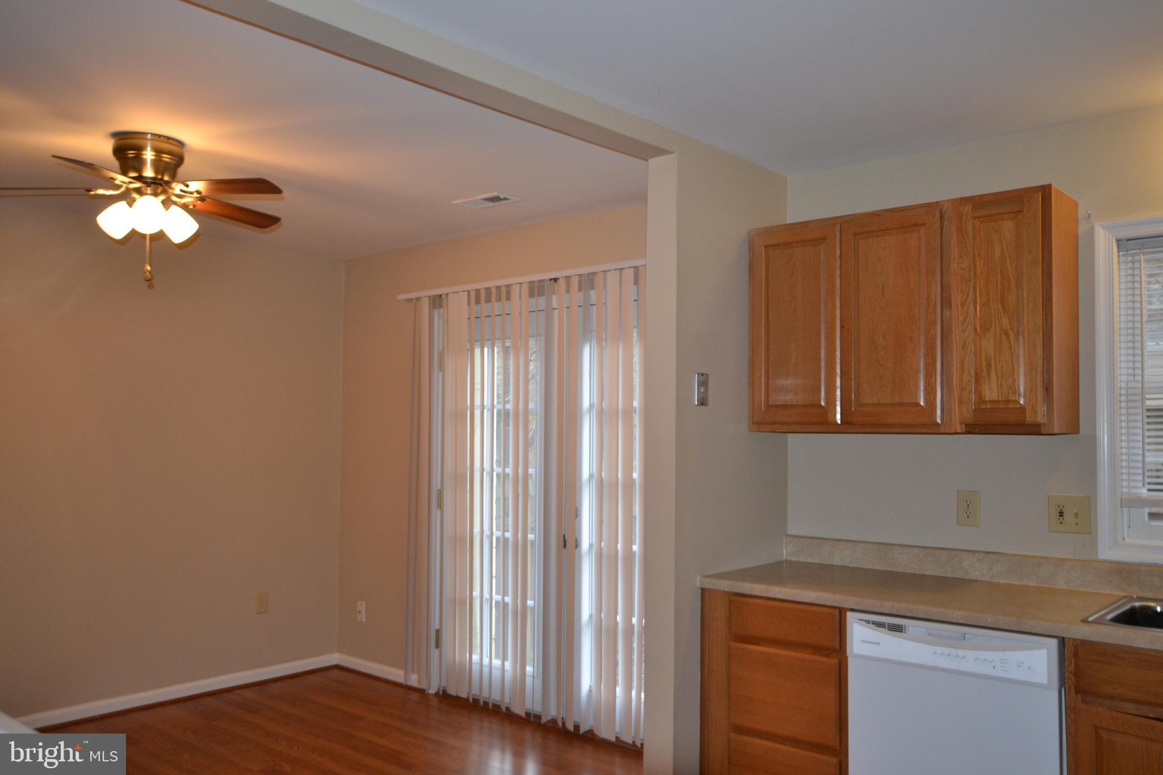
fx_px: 969
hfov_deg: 61.9
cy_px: 388
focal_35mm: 30
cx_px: 582
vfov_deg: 43.6
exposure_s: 1/60
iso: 800
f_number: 3.5
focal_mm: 20
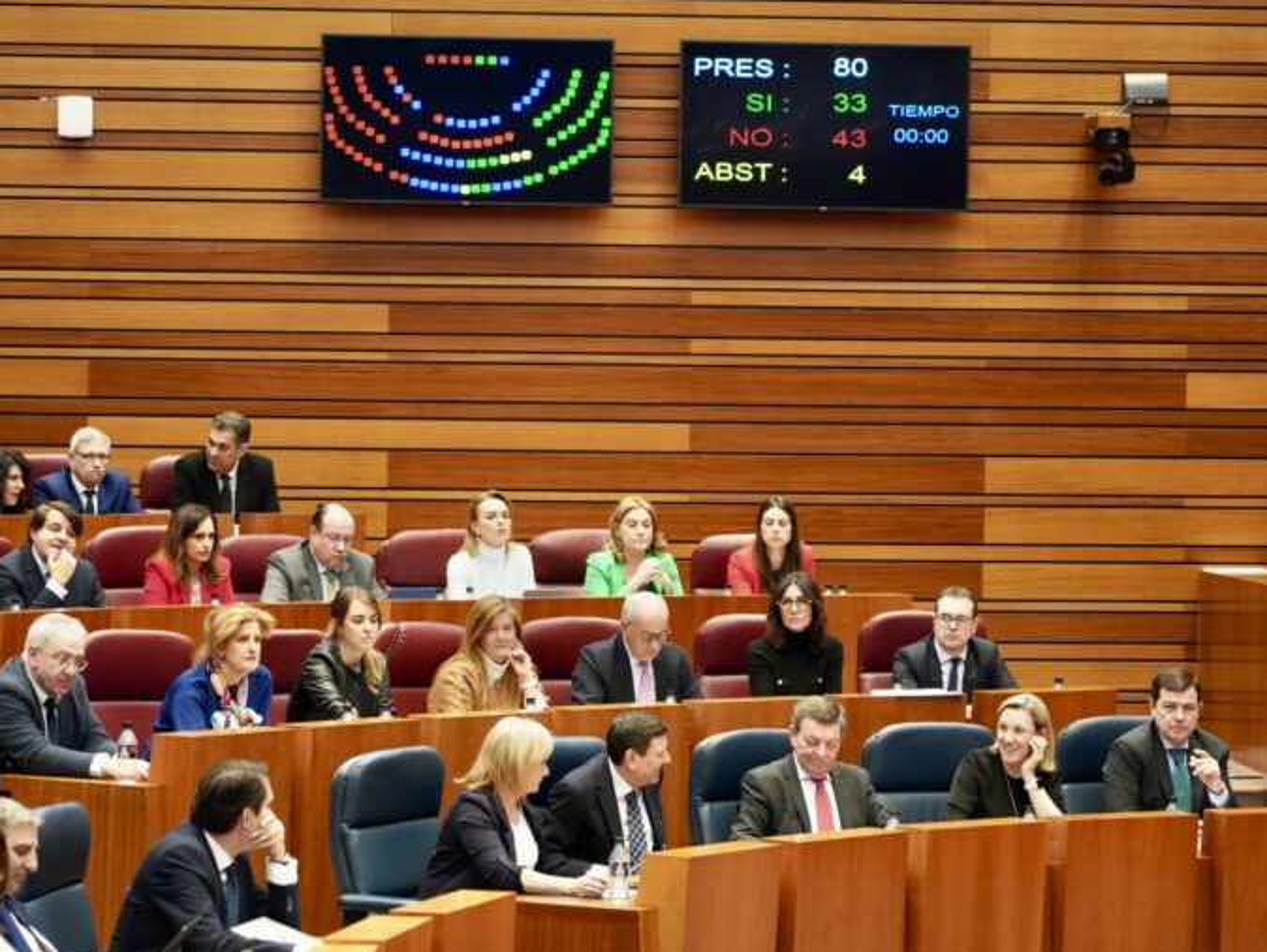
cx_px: 617
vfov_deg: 12.9
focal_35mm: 115
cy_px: 480
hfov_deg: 17.1
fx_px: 4211
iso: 6400
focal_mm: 105
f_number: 4
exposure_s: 1/320
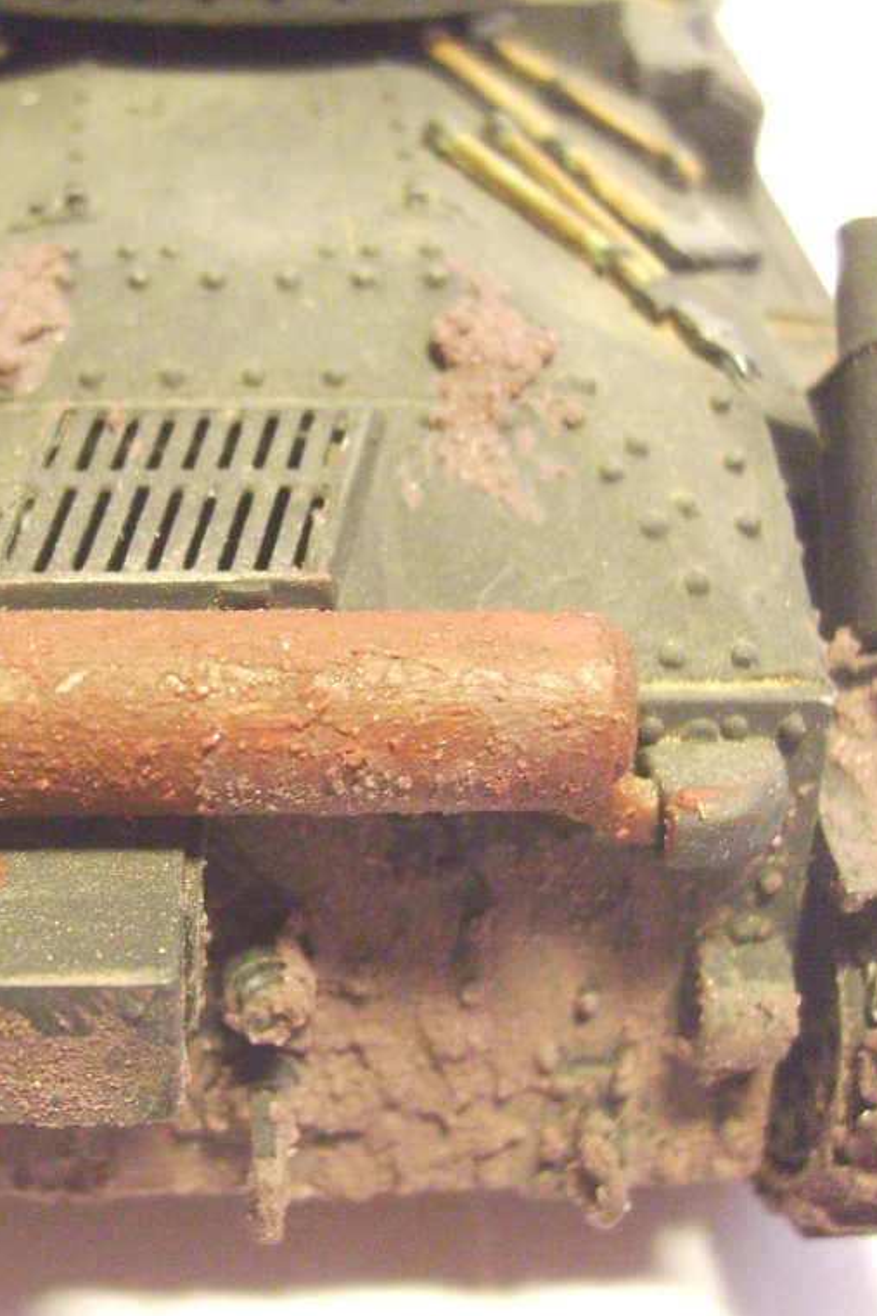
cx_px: 180
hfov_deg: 27.0
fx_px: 1791
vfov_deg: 40.4
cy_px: 659
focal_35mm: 49
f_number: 2.8
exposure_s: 1/20
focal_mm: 5.8
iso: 200
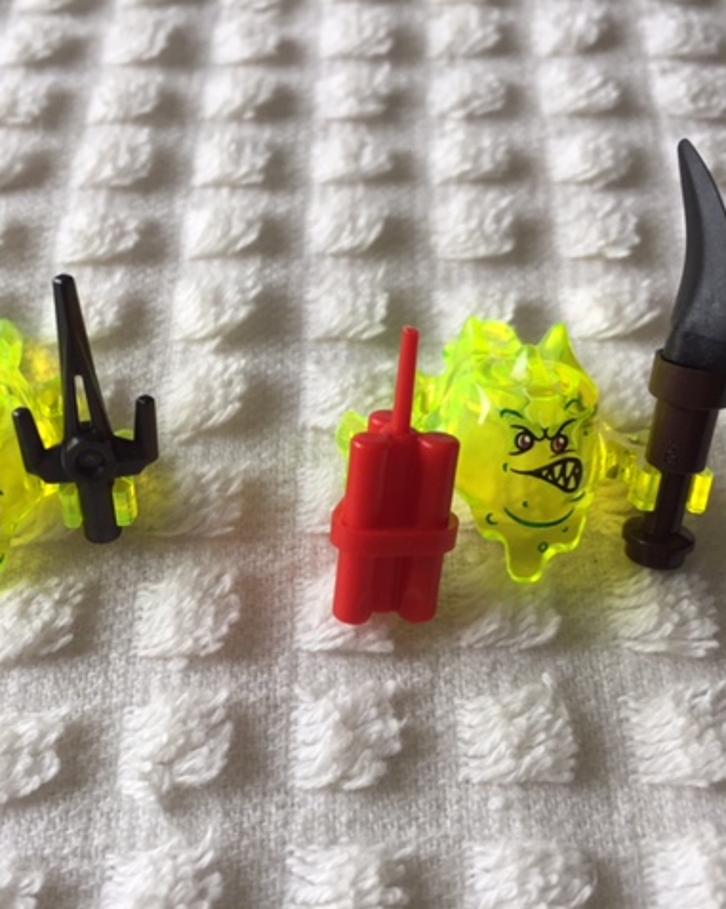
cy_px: 455
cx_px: 274
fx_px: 1022
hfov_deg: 38.9
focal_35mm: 38
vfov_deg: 48.0
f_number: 2.2
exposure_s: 1/60
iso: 40
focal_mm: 4.15
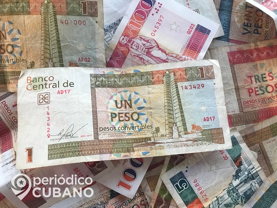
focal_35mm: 28
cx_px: 138
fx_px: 224
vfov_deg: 49.7
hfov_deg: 63.4
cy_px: 104
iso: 25
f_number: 1.8
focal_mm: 3.99
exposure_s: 1/40
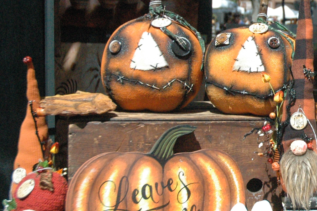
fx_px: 739
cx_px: 331
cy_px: 54
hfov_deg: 23.0
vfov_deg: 16.2
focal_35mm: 84
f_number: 5.6
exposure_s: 1/8000
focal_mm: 24
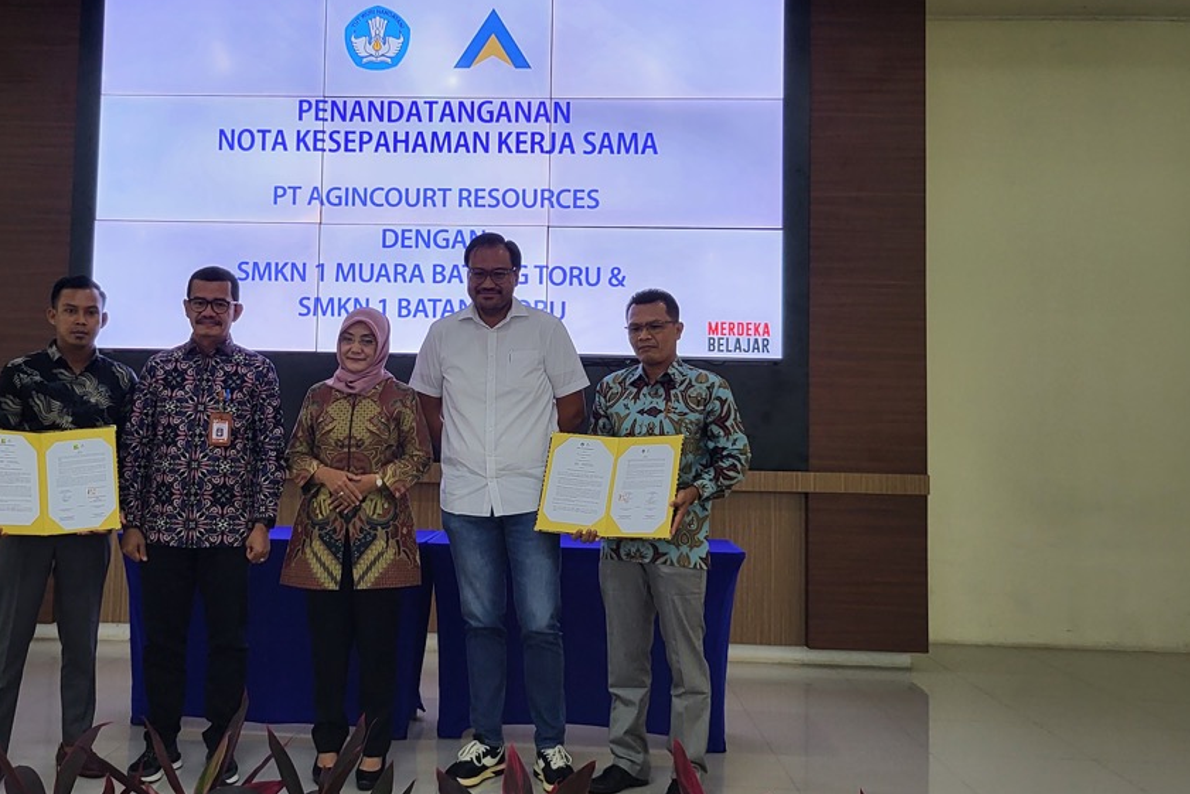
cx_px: 461
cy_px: 344
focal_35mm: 38
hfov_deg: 50.3
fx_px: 1256
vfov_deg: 35.0
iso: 100
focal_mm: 5
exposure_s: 1/40
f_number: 1.8
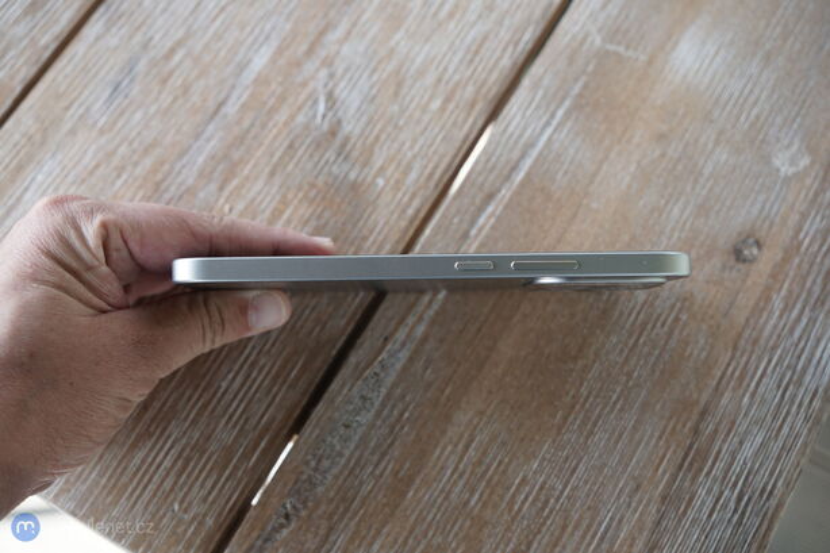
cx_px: 415
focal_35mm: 44
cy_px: 276
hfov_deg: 44.5
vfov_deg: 30.5
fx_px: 1014
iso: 320
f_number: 5.6
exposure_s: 1/125
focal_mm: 44
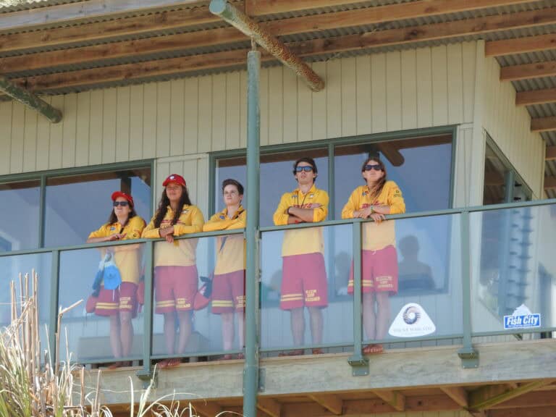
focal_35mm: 115
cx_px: 278
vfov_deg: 12.9
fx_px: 1847
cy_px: 208
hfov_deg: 17.1
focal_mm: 20.6
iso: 100
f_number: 5
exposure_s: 1/200
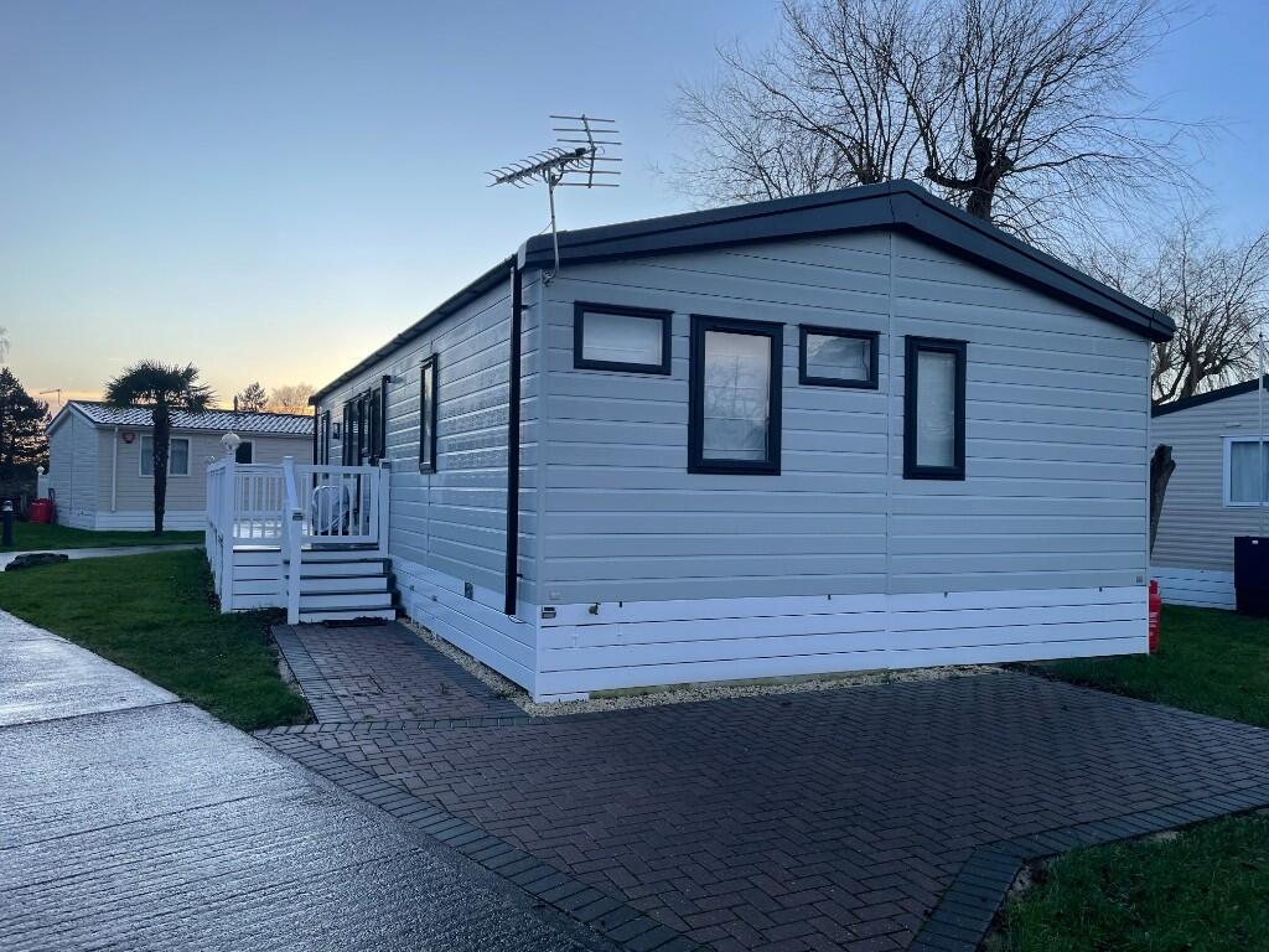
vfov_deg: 53.1
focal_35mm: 26
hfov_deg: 67.3
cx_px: 634
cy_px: 476
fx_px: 953
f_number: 1.6
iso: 32
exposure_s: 1/410
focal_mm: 4.2
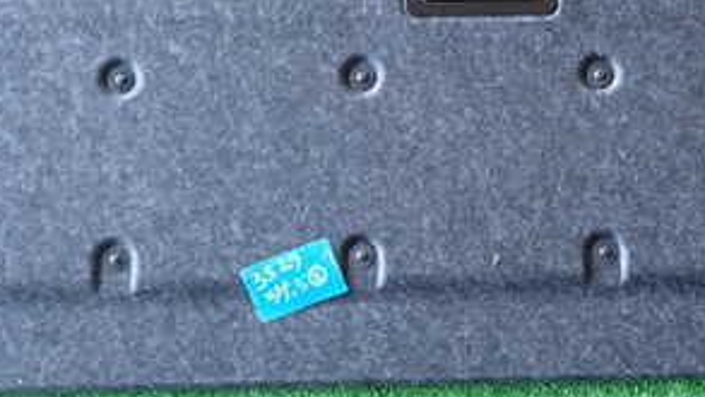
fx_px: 1253
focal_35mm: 67
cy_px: 132
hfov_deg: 31.0
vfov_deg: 18.0
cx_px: 513
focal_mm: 5.4
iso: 250
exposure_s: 1/30
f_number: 2.3
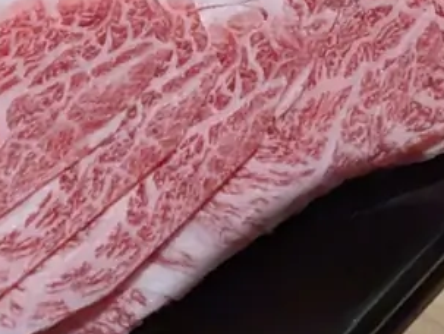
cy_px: -152
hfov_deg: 9.5
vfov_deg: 7.1
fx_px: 2658
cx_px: 53
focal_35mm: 207
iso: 1814
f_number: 1.68
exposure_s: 1/100
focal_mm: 6.9
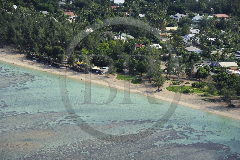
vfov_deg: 6.9
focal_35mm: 200
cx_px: 120
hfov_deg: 10.3
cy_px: 80
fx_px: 1332
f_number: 10
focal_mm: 200
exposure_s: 1/1250
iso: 800
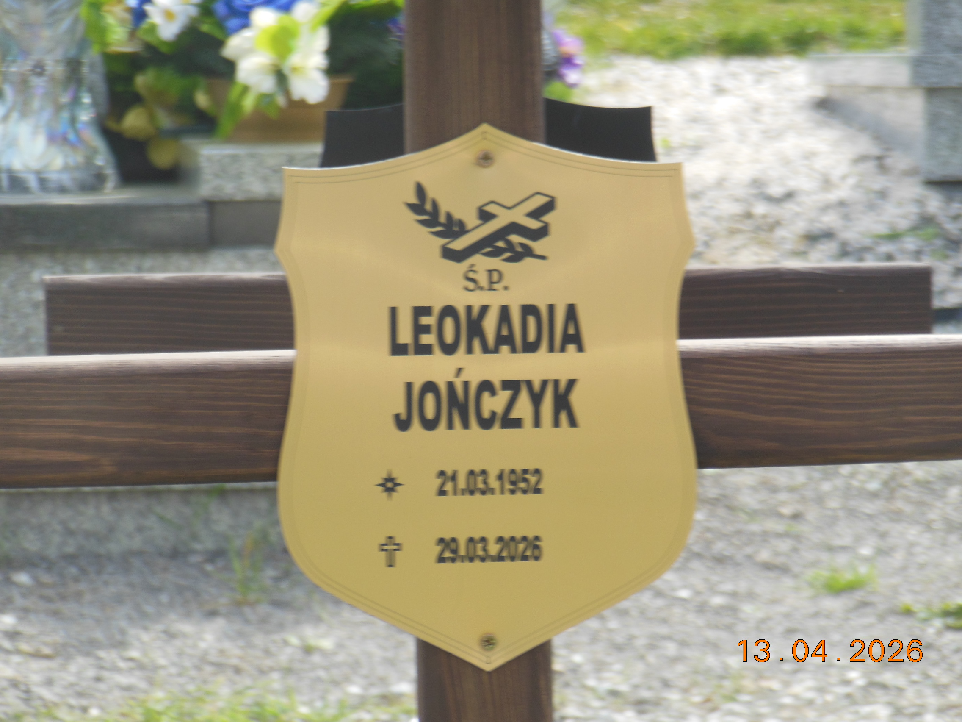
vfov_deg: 5.9
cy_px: 361
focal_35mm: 250
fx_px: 6948
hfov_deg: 7.9
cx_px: 481
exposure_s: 1/200
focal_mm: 45
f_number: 5.8
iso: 125
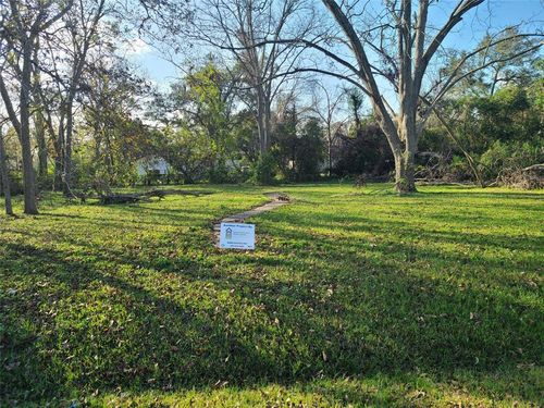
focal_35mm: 26
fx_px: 409
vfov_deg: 53.1
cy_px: 204
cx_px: 272
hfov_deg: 67.3
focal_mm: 5.4
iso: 40
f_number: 1.8
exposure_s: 1/655
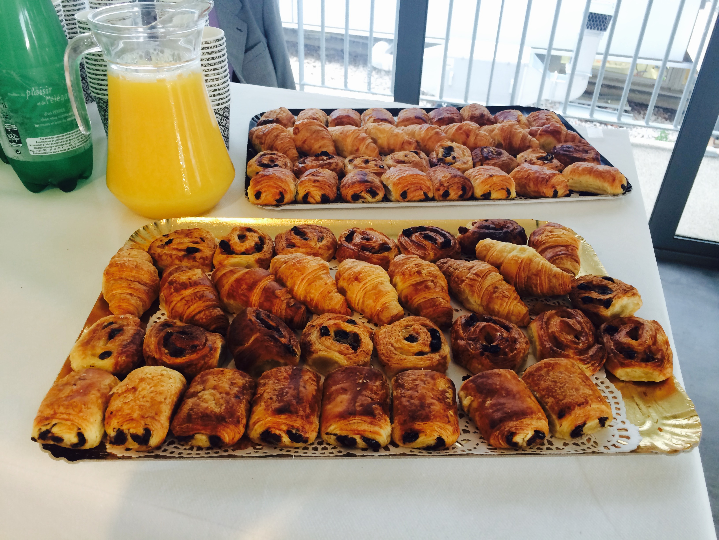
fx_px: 602
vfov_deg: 48.2
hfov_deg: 61.7
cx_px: 360
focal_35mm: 29
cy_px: 270
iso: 100
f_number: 2.2
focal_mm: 4.15
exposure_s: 1/33
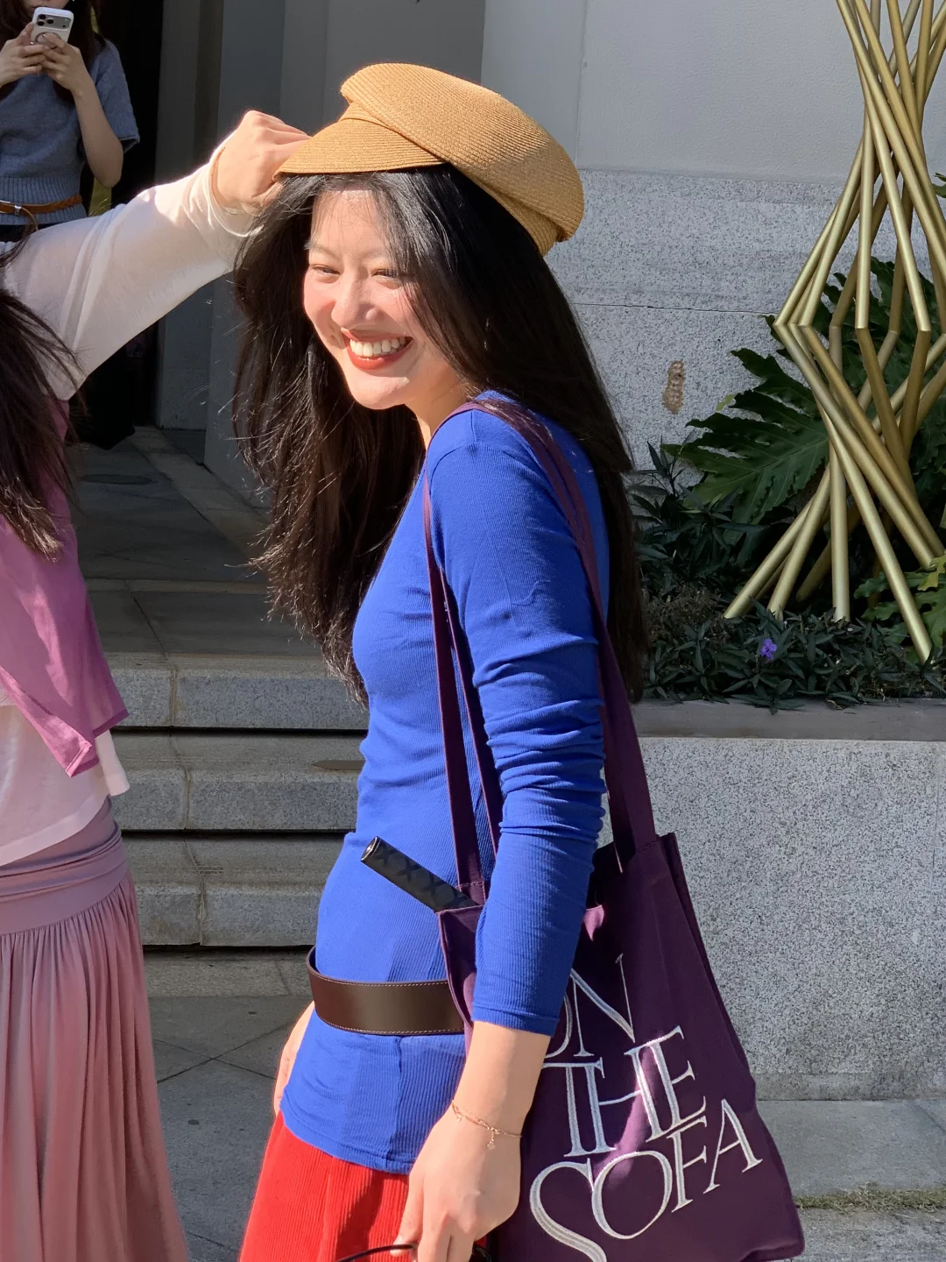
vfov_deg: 36.8
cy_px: 631
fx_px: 1895
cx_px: 473
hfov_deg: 28.0
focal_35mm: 52
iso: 16
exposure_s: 1/366
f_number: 2.4
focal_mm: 6
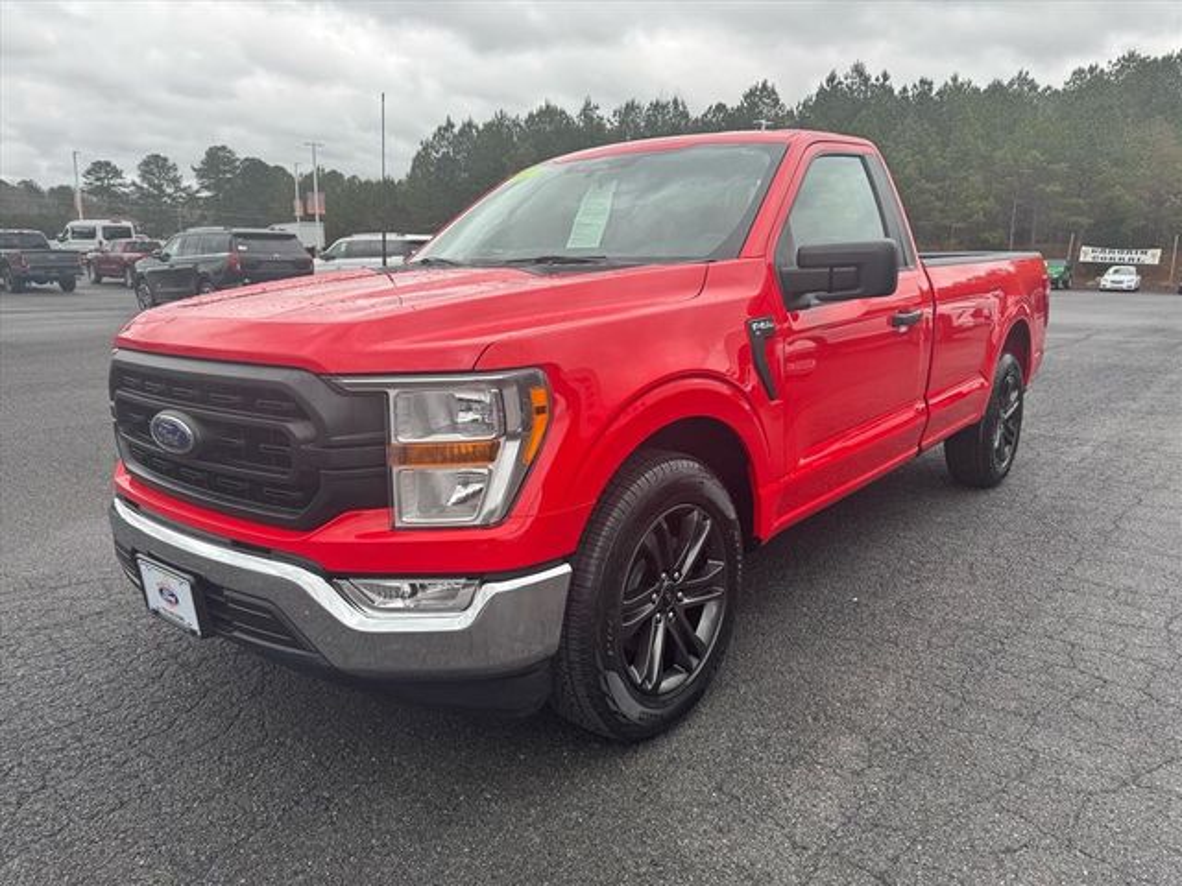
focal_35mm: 24
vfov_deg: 56.8
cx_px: 591
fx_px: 820
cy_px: 443
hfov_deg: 71.6
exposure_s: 1/204
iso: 64
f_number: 1.78
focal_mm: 6.76
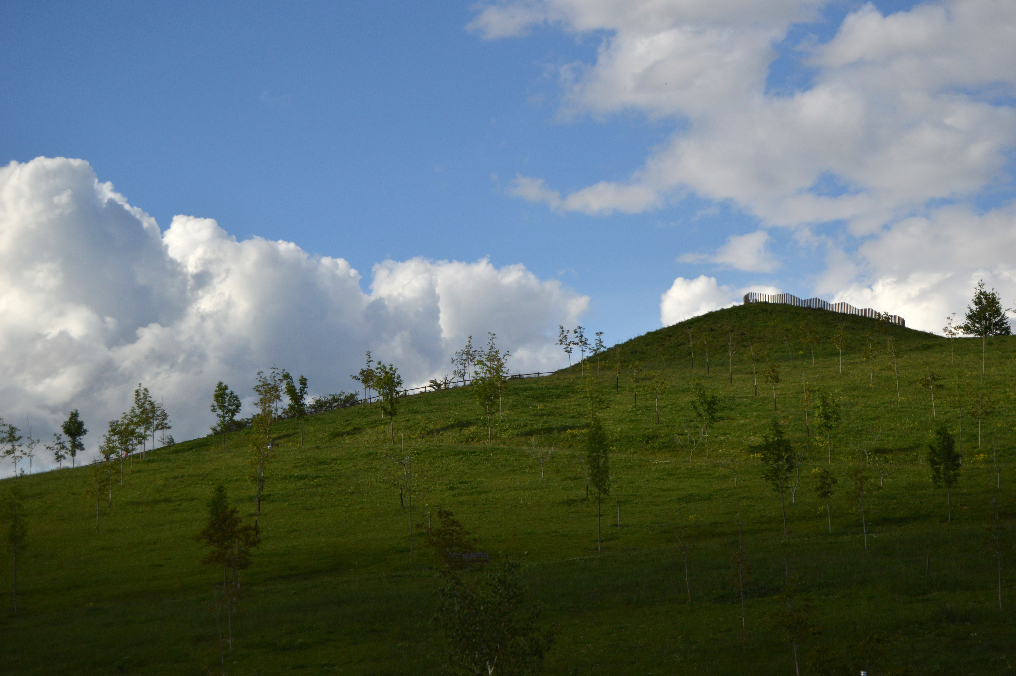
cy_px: 338
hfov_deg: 24.6
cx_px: 508
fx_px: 2326
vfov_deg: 16.5
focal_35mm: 82
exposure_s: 1/2000
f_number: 5.6
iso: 400
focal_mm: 55
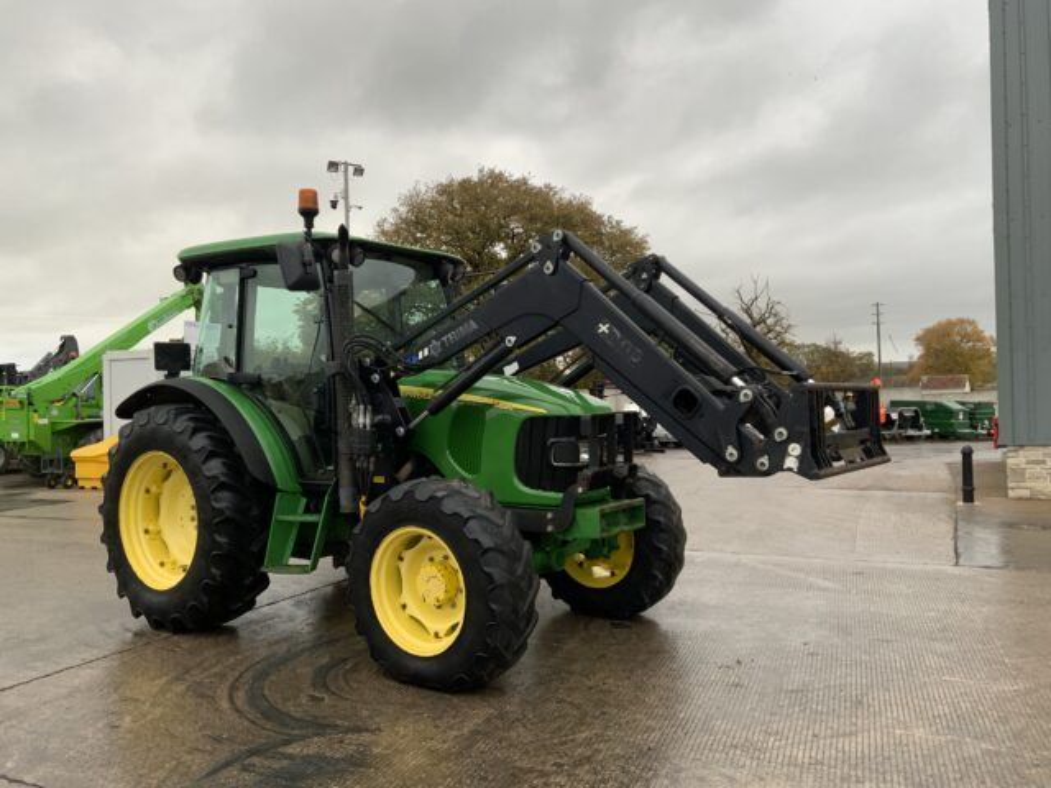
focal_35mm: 29
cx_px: 526
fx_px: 880
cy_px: 394
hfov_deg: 61.7
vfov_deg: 48.2
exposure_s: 1/122
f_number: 1.8
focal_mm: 3
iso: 64
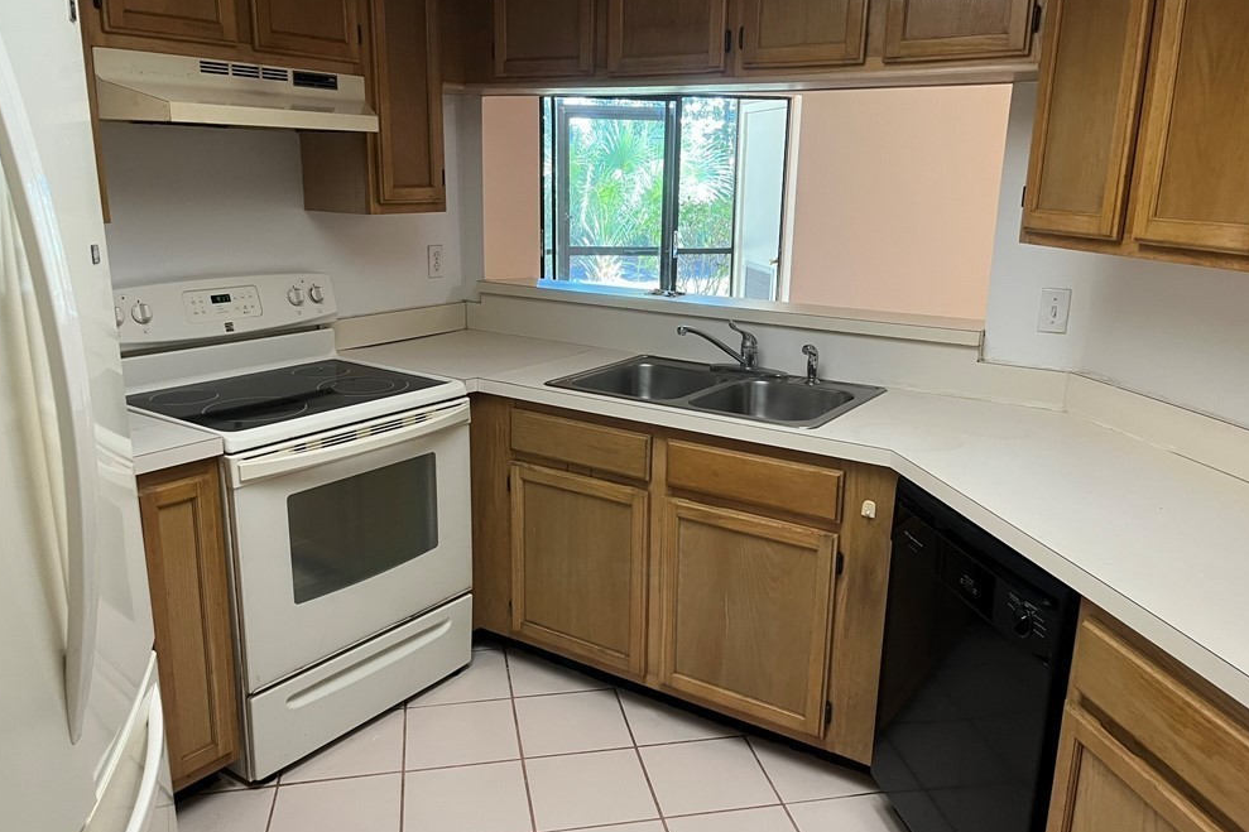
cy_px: 417
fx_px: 971
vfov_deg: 46.4
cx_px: 628
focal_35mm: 28
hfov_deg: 65.5
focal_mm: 5.1
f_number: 1.6
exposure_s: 1/60
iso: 200
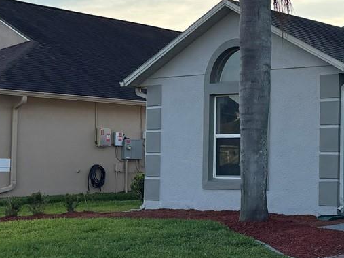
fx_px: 815
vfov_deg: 18.0
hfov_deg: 21.4
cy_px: 130
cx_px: 457
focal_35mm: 82
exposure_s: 1/1616
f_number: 1.6
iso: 50
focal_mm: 5.96
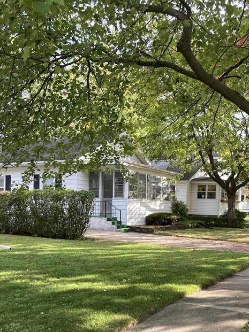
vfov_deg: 48.1
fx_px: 364
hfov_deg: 37.6
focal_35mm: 38
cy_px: 222
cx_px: 149
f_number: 1.8
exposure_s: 1/204
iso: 20
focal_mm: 3.99
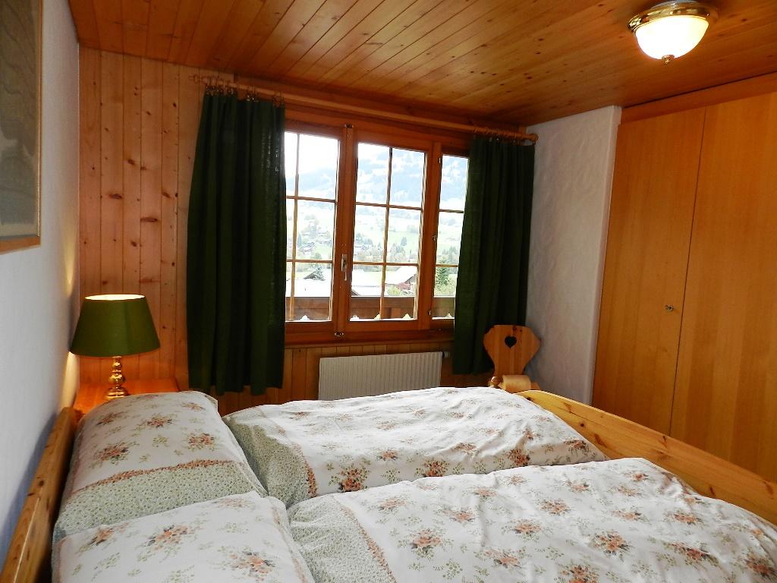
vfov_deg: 58.9
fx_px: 516
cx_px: 388
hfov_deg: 73.9
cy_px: 292
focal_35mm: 23
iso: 160
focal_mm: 4
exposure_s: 1/30
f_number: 3.4
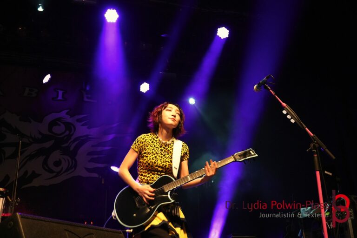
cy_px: 119
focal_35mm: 45
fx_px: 446
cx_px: 178
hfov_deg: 43.6
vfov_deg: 29.9
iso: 3200
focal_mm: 30
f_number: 4
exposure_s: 1/60
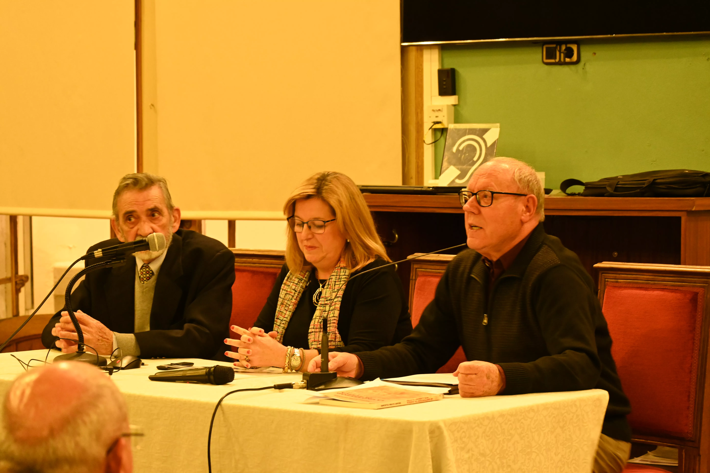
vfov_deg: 14.3
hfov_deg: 21.2
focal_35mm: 96
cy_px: 236
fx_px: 1893
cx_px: 355
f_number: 4.8
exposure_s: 1/20
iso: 3200
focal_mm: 64
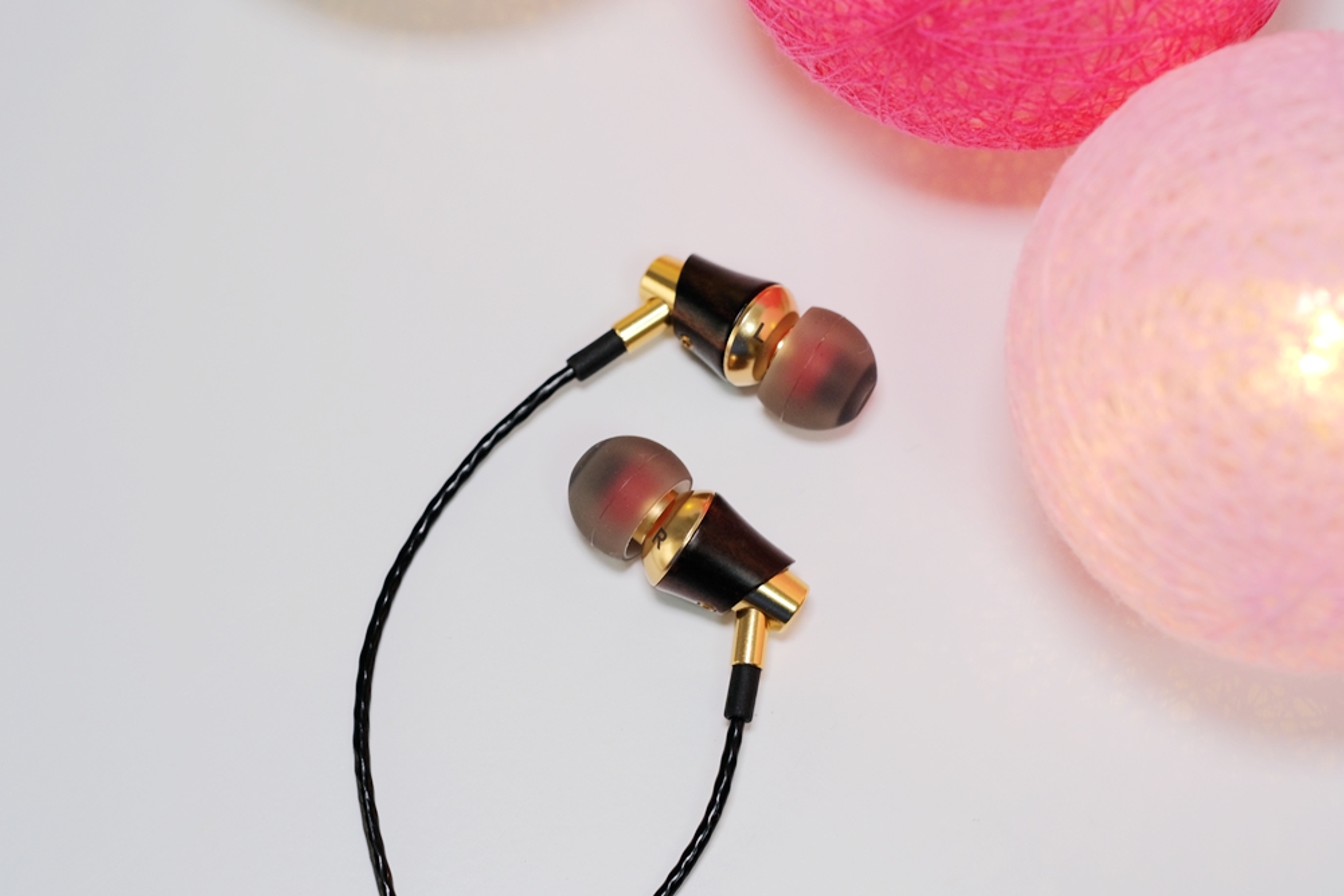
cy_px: 448
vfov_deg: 15.2
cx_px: 672
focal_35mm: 90
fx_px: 3360
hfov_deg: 22.6
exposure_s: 1/70
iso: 1000
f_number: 5
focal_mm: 60
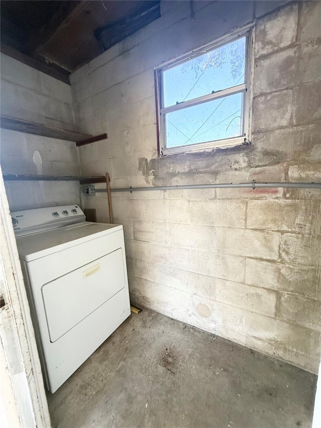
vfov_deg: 102.1
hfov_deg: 85.7
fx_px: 173
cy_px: 214
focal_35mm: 14
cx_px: 160
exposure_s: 1/99
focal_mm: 2.22
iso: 200
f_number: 2.2
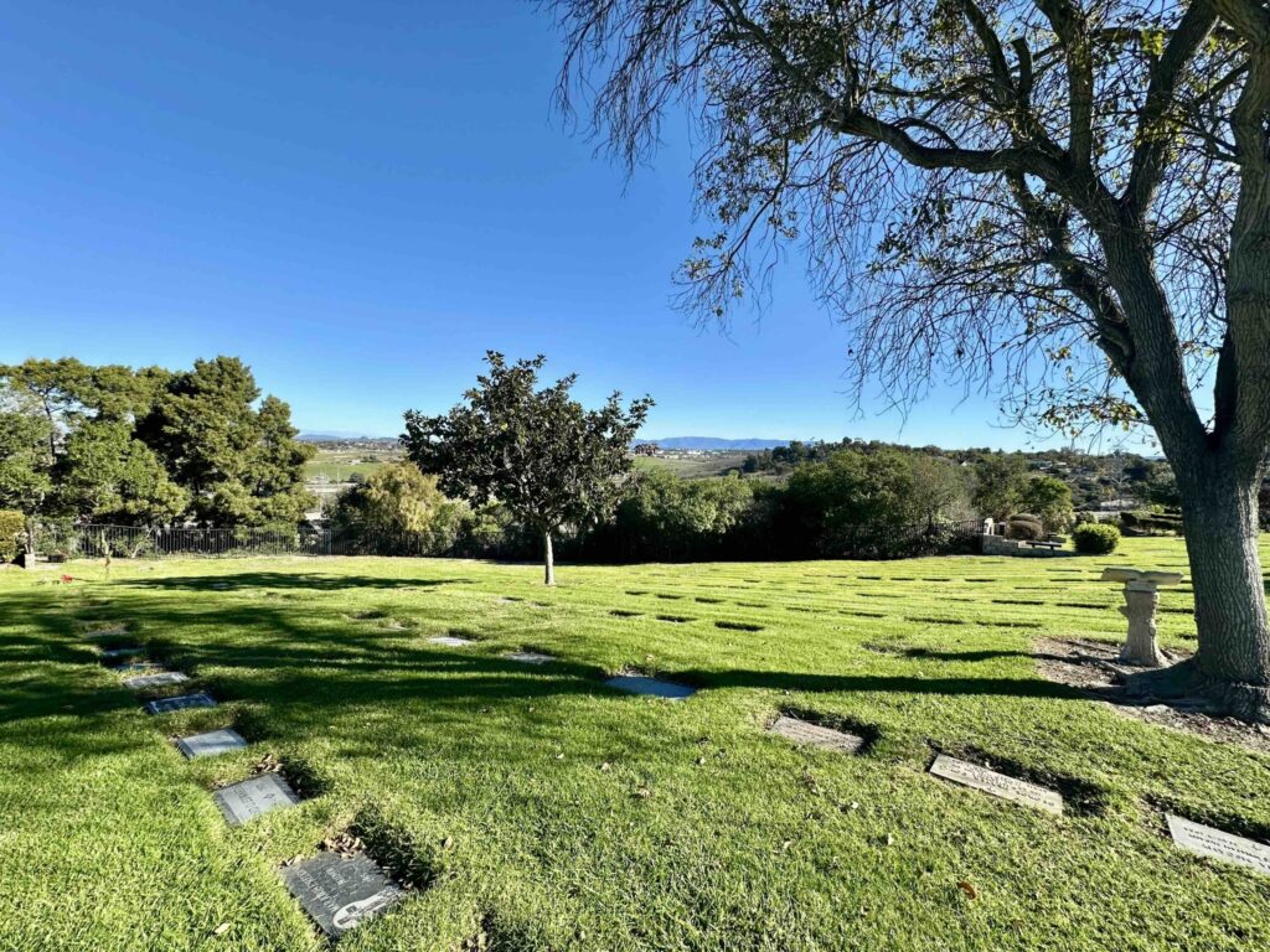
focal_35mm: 14
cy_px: 476
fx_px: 514
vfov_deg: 85.7
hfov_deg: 102.1
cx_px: 635
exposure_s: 1/1453
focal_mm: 2.22
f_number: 2.2
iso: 50
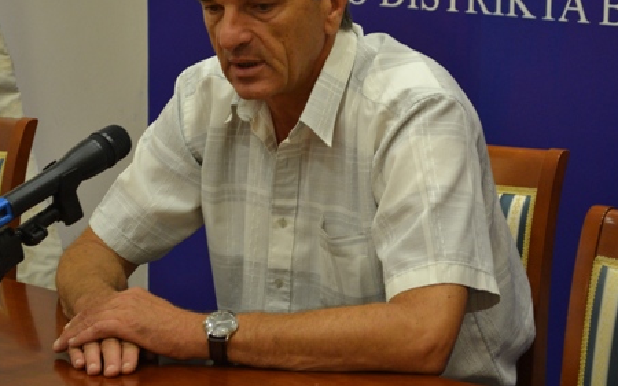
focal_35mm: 120
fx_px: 2016
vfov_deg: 10.9
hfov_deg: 17.4
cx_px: 284
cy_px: 112
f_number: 5.6
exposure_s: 1/60
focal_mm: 55
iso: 1100
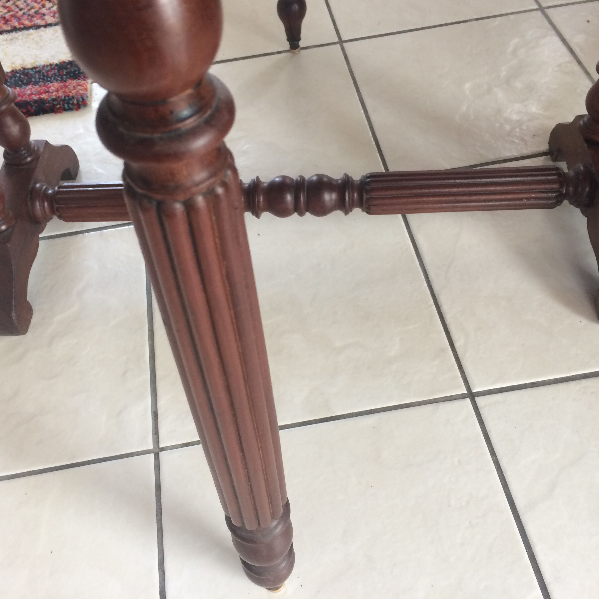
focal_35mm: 35
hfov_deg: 47.2
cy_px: 296
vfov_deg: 47.2
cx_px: 275
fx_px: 685
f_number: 2.2
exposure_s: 1/33
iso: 100
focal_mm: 4.15
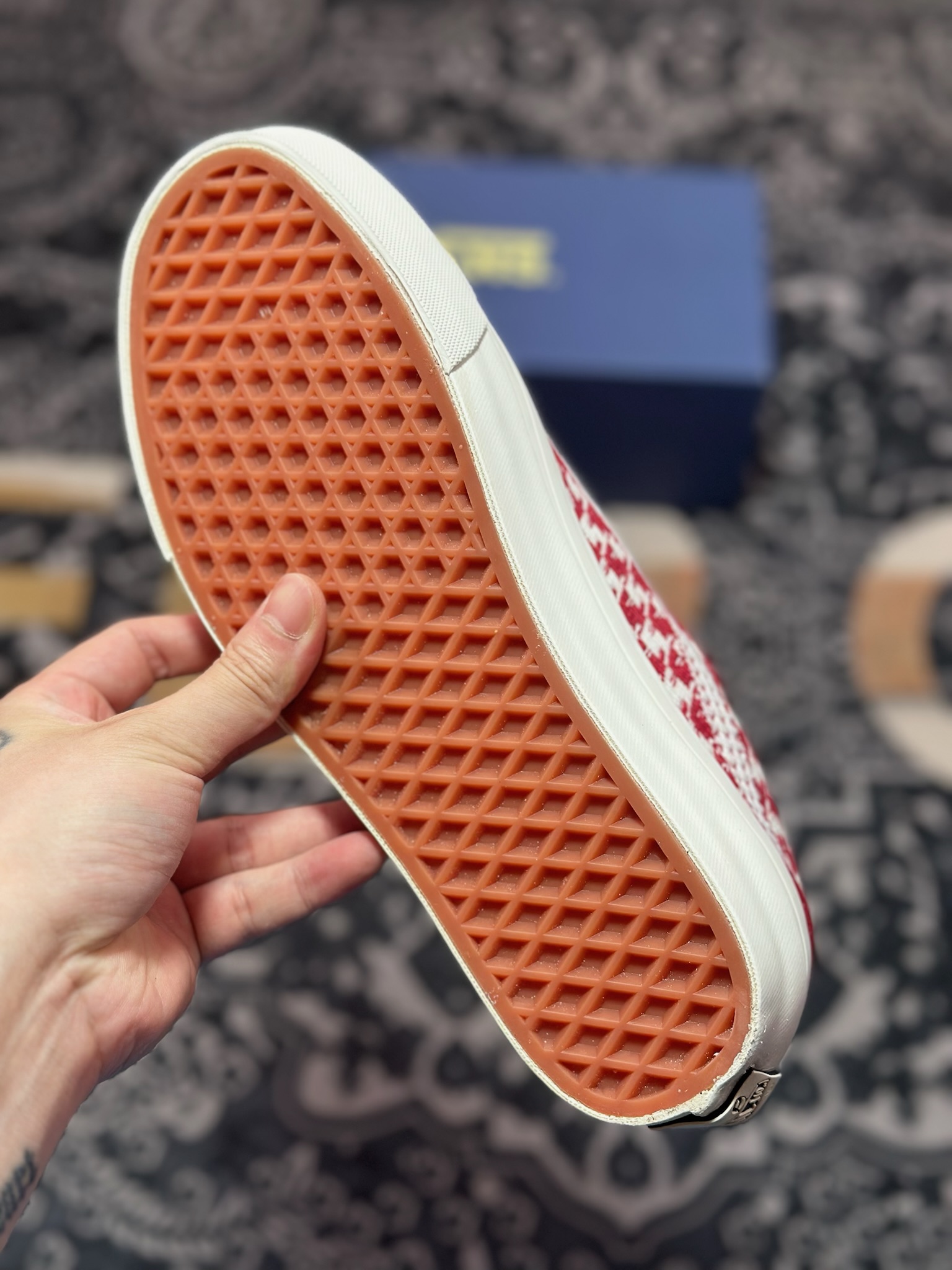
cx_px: 476
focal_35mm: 48
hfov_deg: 30.3
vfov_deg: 39.7
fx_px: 1760
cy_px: 635
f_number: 1.78
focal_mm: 6.86
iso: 80
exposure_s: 1/421
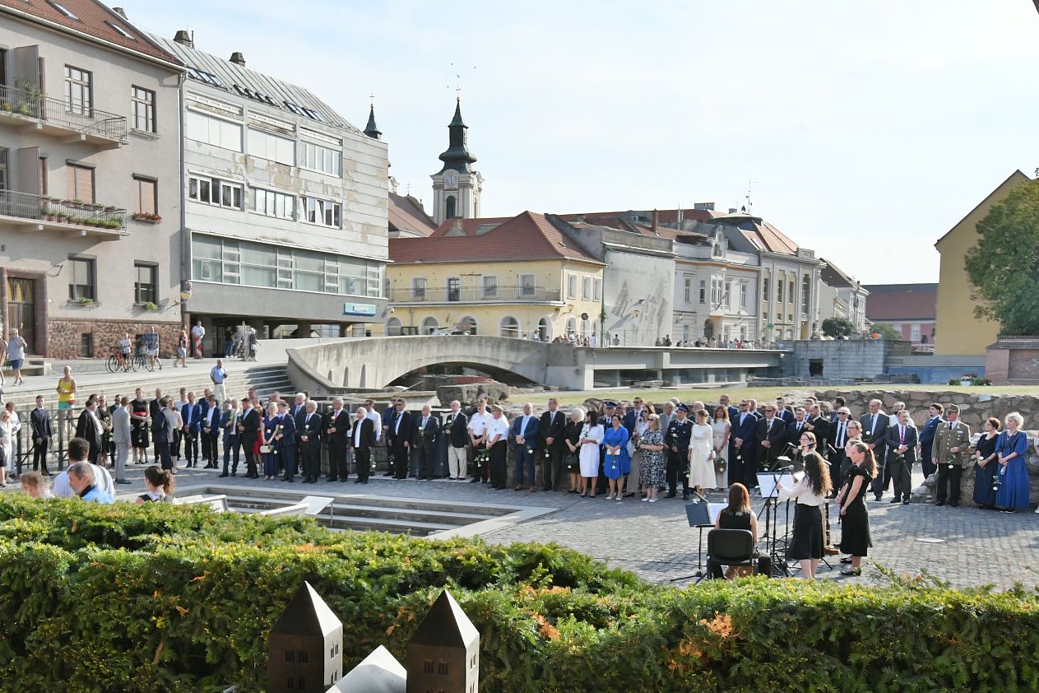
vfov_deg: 34.9
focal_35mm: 38
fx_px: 1097
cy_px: 437
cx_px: 423
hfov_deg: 50.4
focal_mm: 20
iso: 5000
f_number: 16
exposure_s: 1/1000
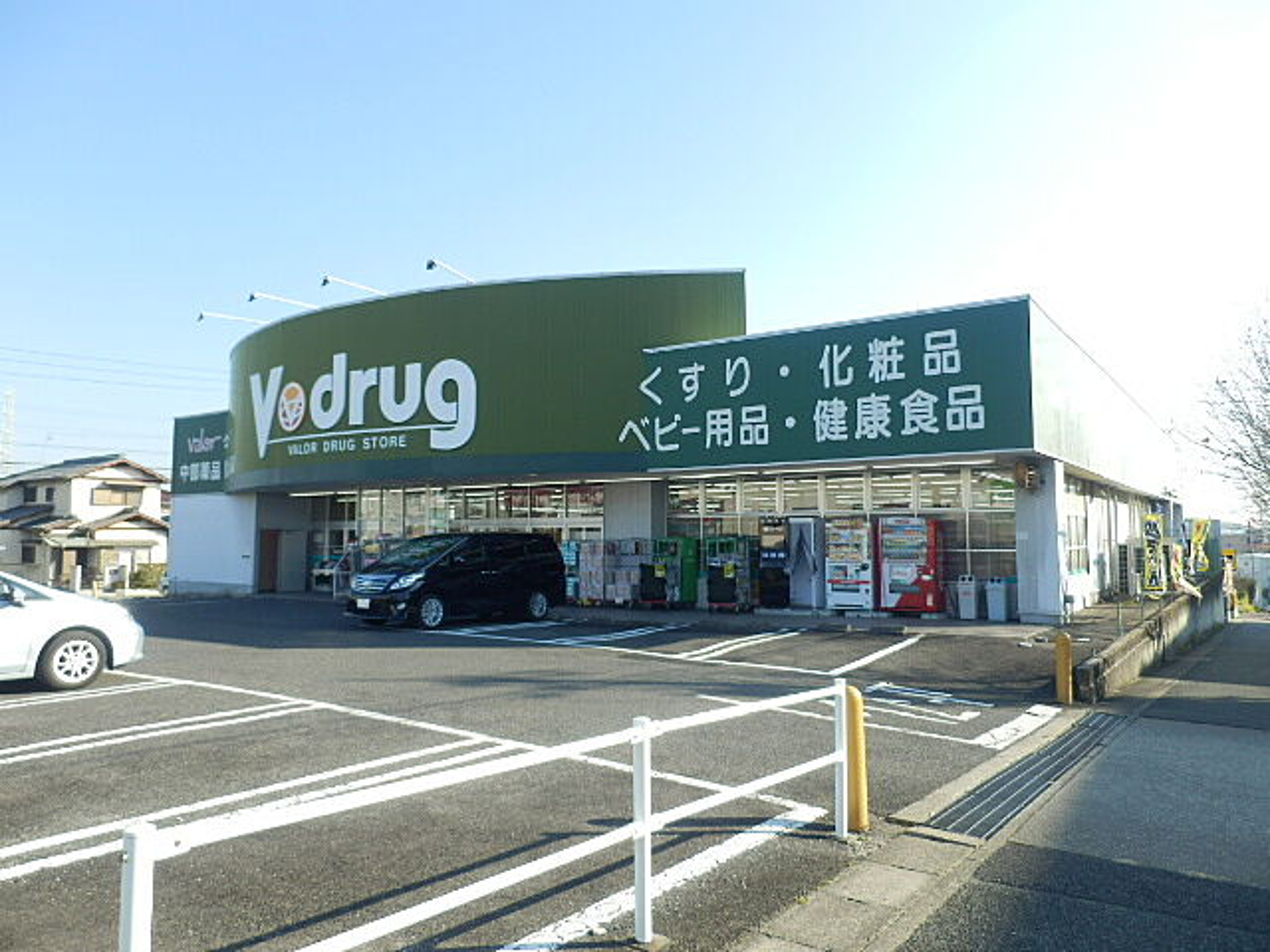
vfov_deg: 51.4
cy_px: 476
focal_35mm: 27
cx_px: 635
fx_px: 991
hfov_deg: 65.3
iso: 80
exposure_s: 1/400
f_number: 3.3
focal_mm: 4.8
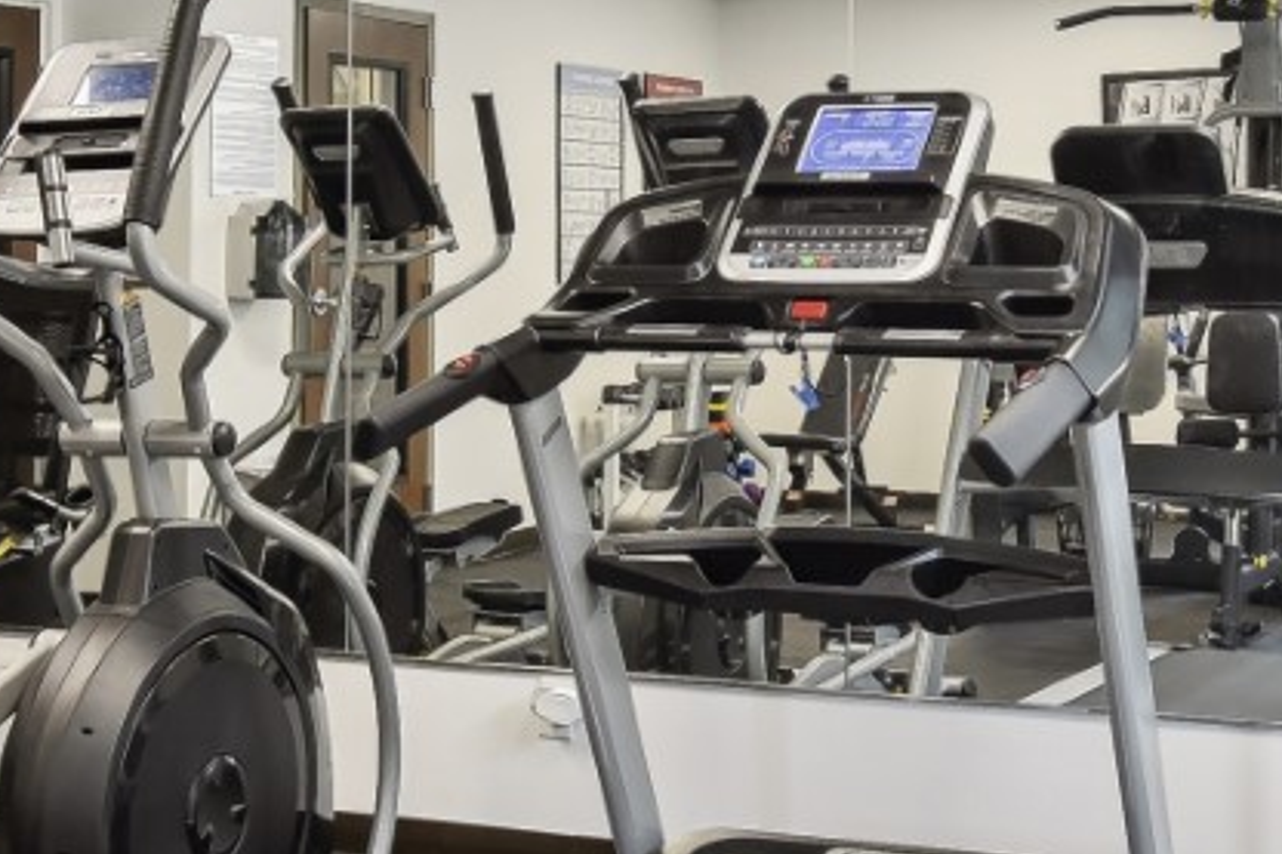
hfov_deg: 27.4
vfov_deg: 18.4
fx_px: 2634
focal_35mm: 74
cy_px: 281
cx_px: 626
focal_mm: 19
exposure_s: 1/15
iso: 400
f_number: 7.1
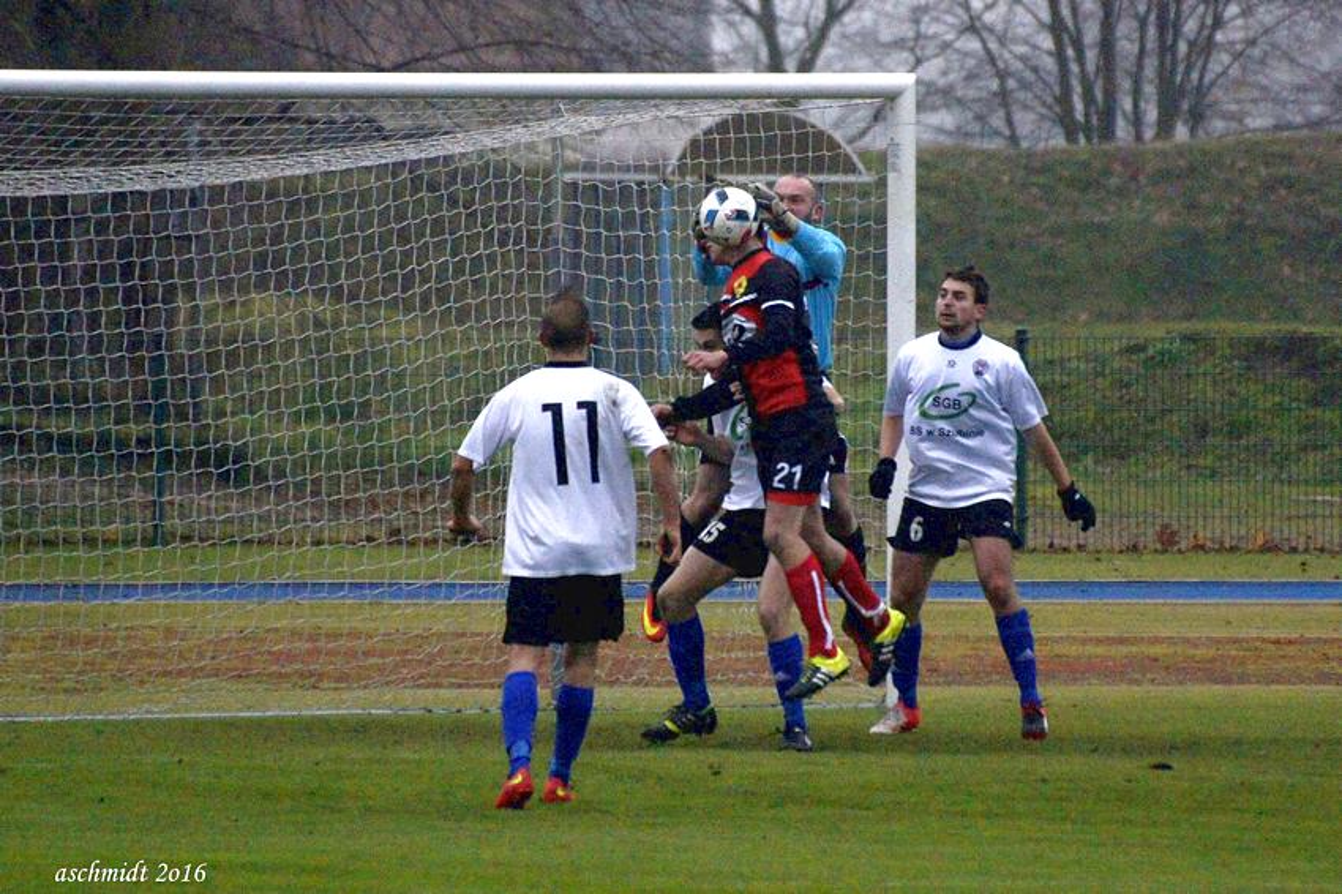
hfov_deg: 4.6
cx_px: 671
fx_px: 16768
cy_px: 447
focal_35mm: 450
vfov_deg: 3.1
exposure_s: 1/640
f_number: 5.6
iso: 1600
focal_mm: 300
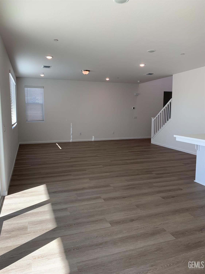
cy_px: 137
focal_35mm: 26
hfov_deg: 53.1
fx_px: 205
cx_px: 102
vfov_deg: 67.3
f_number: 1.8
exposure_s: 1/154
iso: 25
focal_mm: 4.25
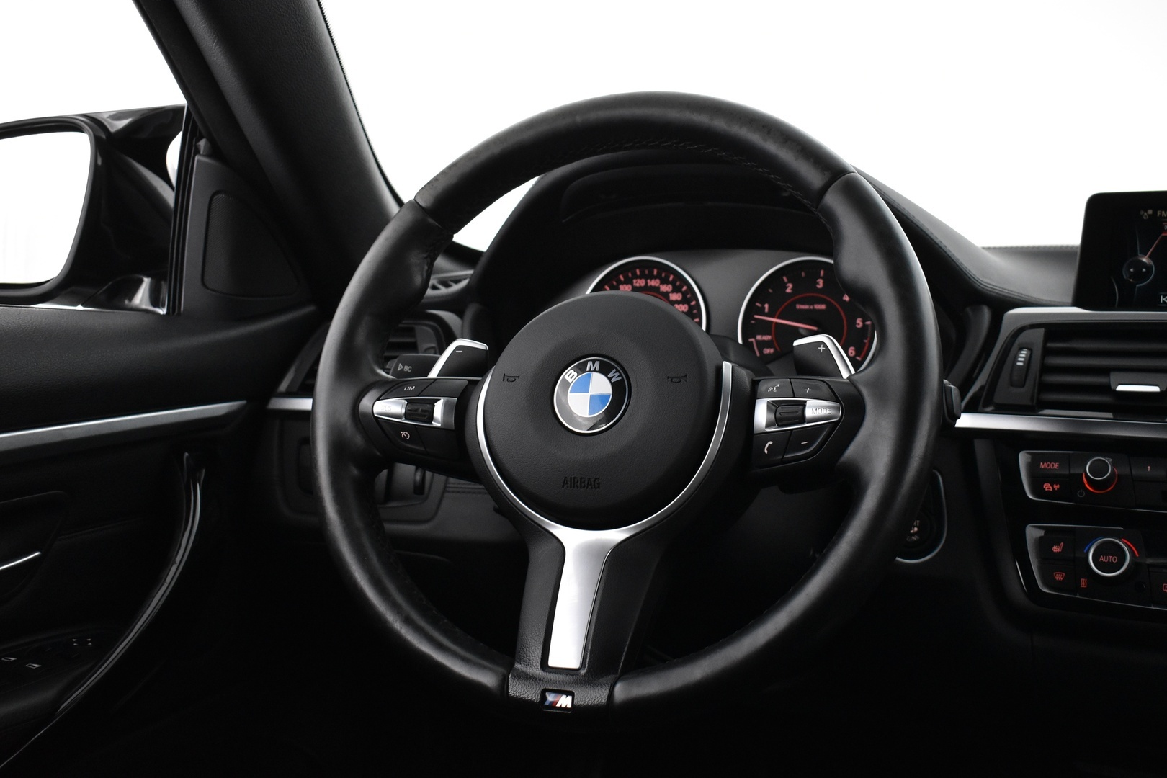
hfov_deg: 47.9
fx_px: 1313
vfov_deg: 33.0
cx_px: 584
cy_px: 389
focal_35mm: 40
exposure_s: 1/40
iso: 2500
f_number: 4
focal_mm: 27
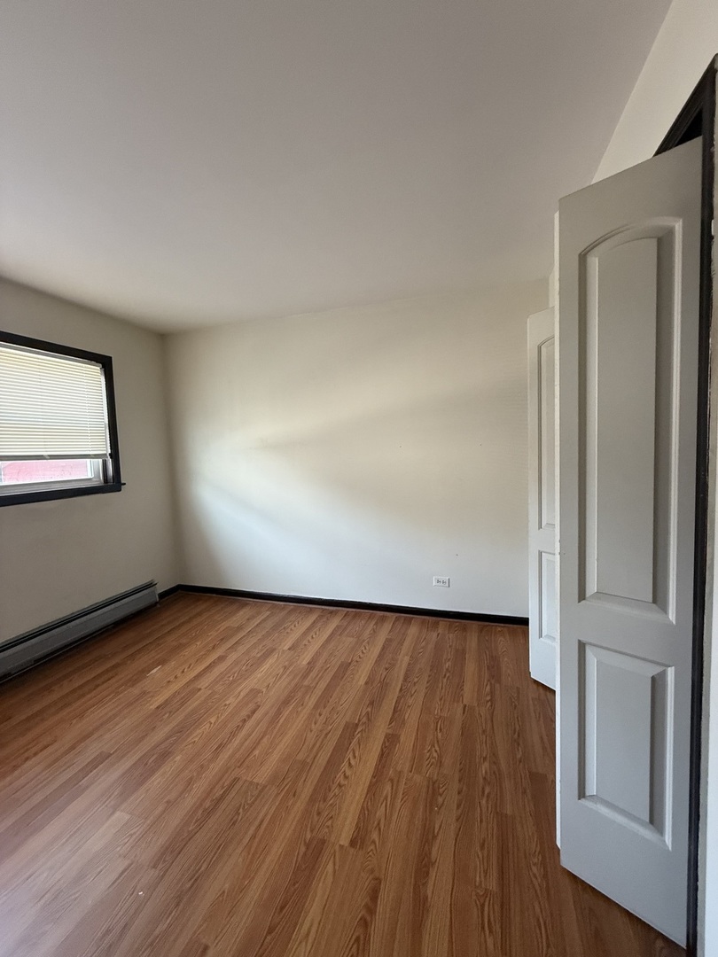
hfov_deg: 85.7
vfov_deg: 102.1
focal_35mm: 14
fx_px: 387
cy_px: 478
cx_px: 359
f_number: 2.2
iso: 320
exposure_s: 1/99
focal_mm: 2.22
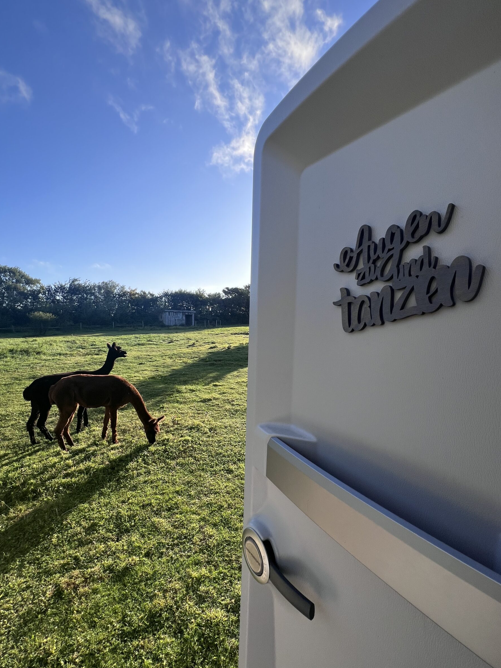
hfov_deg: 85.7
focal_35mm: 14
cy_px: 328
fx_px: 270
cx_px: 249
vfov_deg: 102.0
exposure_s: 1/919
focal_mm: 1.57
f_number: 1.8
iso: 32
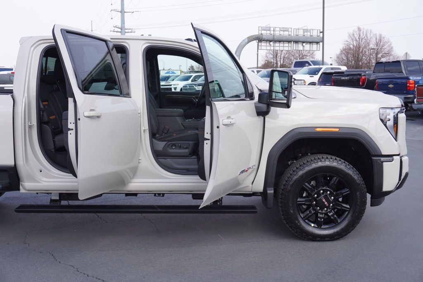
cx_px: 212
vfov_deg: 30.9
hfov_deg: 44.9
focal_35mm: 44
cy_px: 141
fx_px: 511
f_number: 7.1
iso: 100
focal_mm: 29
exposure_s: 1/125
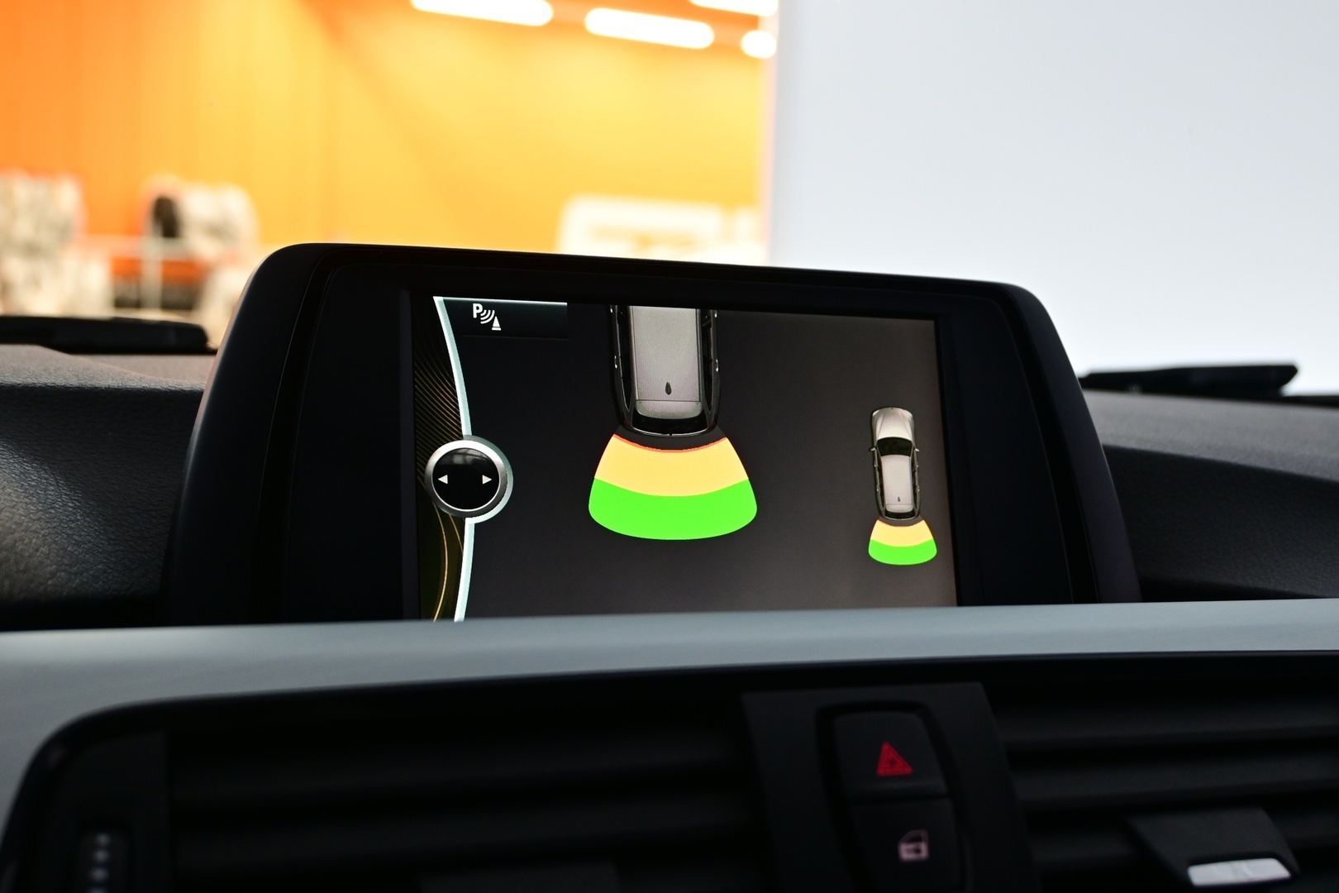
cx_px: 670
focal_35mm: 41
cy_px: 446
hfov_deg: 47.2
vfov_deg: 32.4
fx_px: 1534
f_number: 4.5
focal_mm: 27.5
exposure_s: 1/40
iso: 900
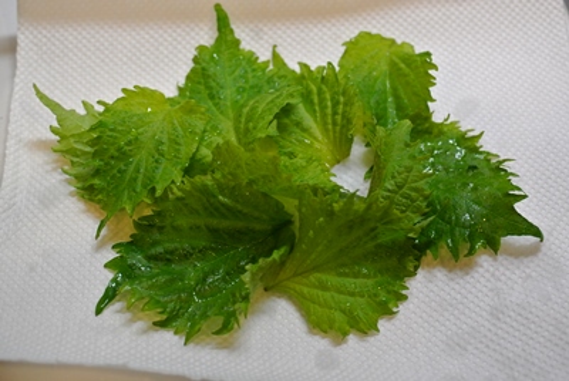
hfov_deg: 40.3
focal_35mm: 49
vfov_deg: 27.6
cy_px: 190
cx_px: 284
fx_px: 776
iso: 800
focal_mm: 18.5
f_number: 2.5
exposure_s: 1/125
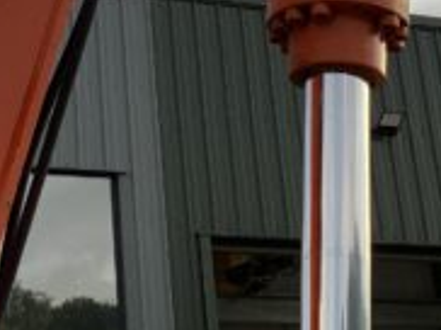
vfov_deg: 14.1
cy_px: -51
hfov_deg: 19.1
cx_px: 87
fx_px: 1298
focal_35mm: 102
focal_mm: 3
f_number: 1.8
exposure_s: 1/454
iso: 16
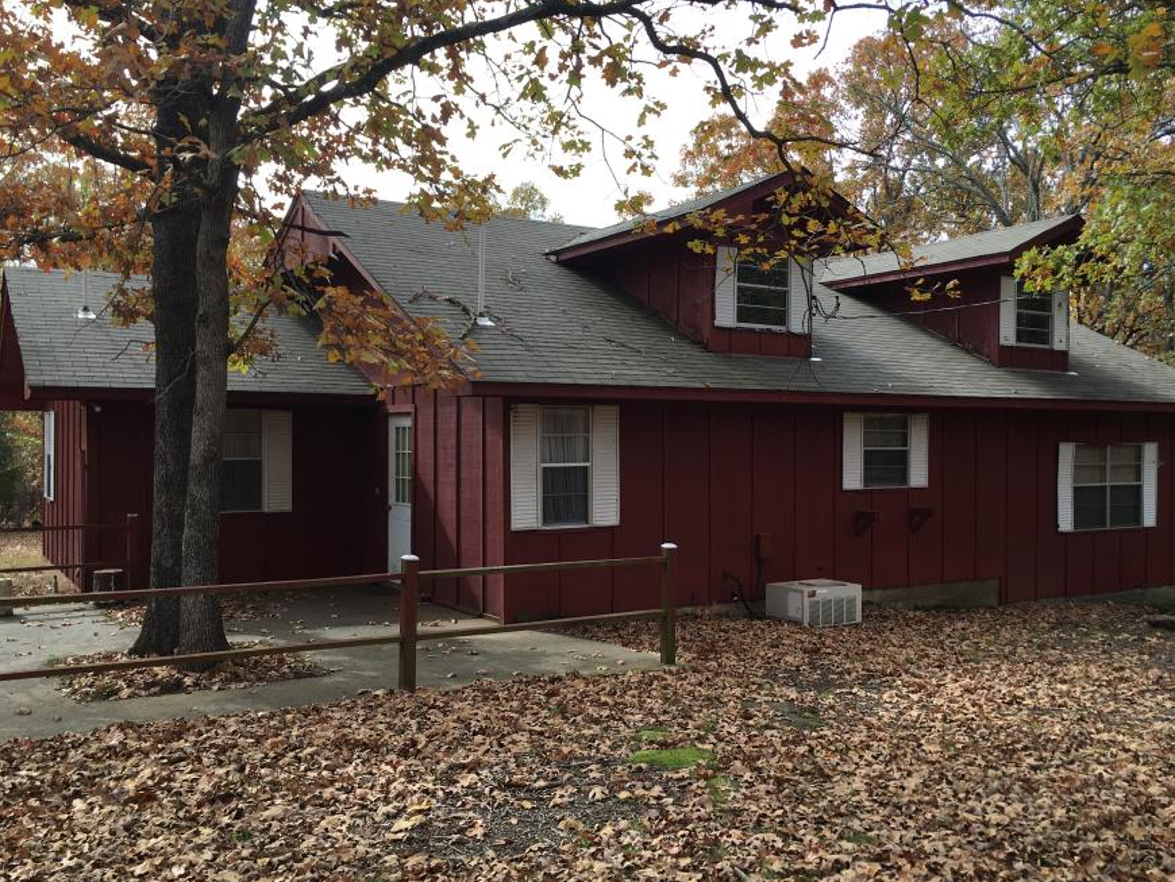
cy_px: 458
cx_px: 625
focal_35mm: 32
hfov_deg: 56.8
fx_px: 1087
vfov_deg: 44.2
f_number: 2.2
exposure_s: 1/444
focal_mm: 4.15
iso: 25
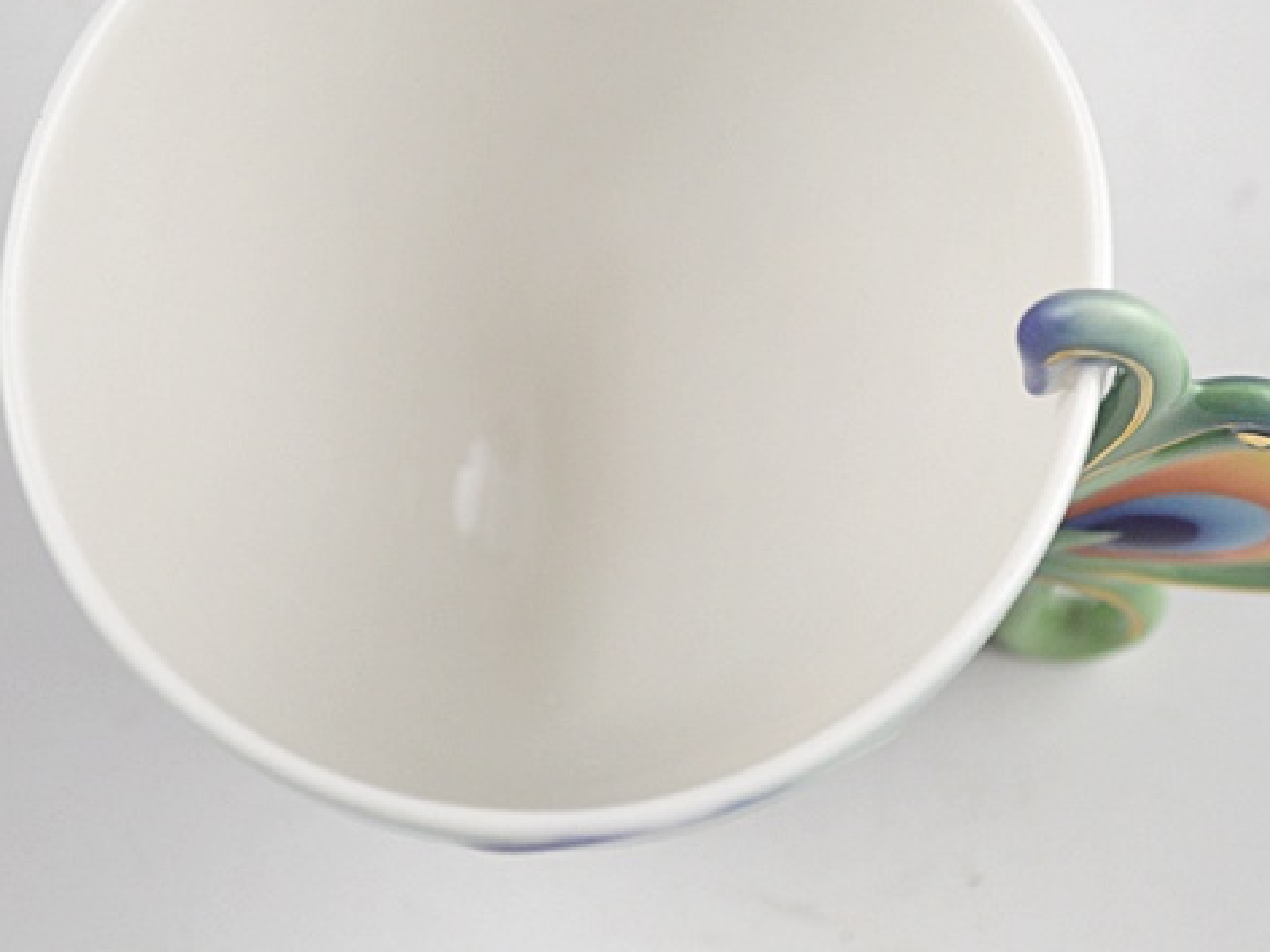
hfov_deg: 20.9
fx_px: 3449
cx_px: 716
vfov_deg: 15.7
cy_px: 332
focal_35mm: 94
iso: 400
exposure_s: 1/125
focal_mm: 44
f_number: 5.3
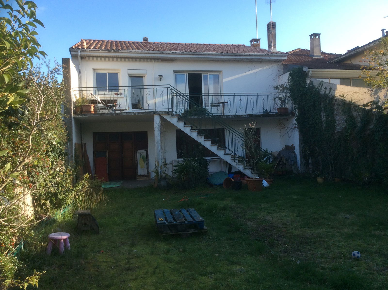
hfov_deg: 56.9
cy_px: 145
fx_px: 358
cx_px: 194
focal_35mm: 32
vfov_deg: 44.1
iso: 32
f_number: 2.4
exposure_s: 1/443
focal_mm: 3.3
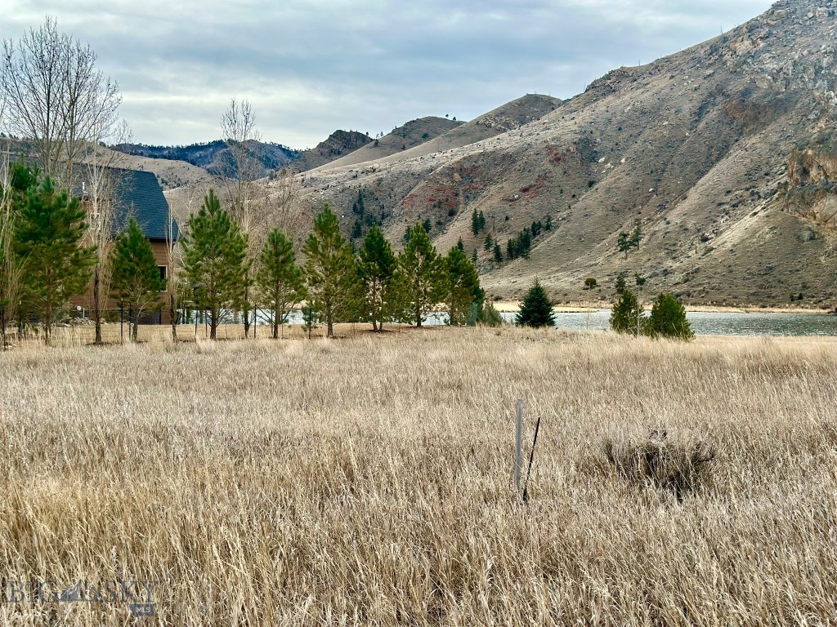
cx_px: 418
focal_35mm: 48
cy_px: 314
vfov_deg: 30.3
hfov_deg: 39.7
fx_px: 1161
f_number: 1.78
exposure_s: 1/1992
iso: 100
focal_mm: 6.86
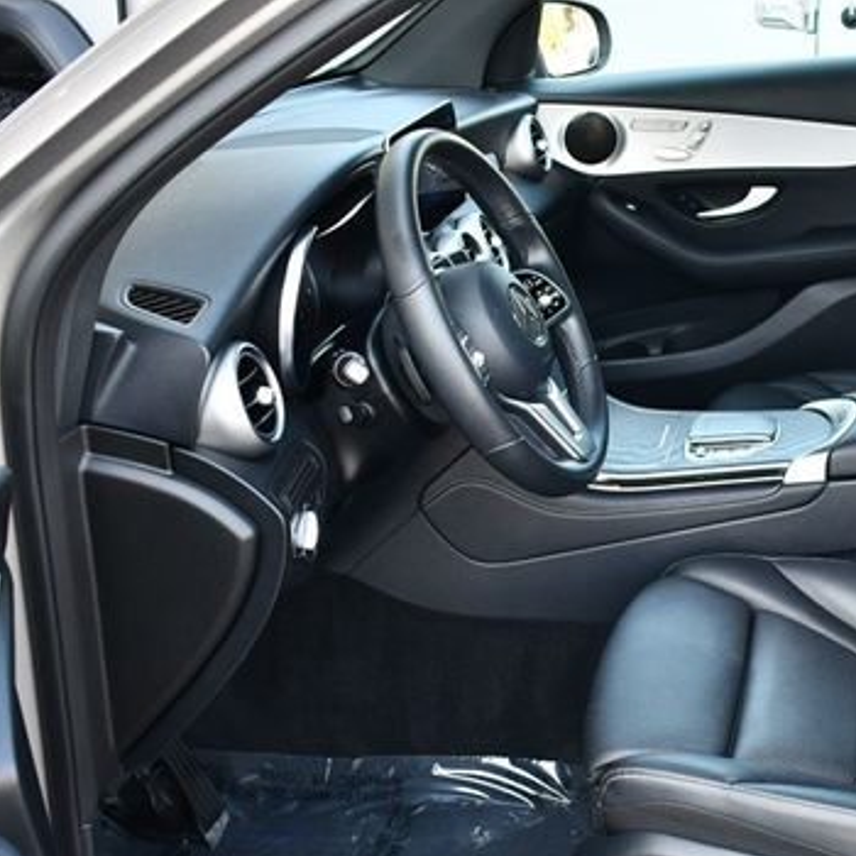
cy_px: 518
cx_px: 646
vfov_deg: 30.5
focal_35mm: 56
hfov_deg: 30.0
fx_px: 1567
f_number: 3.5
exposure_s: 1/250
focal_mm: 18
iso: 800
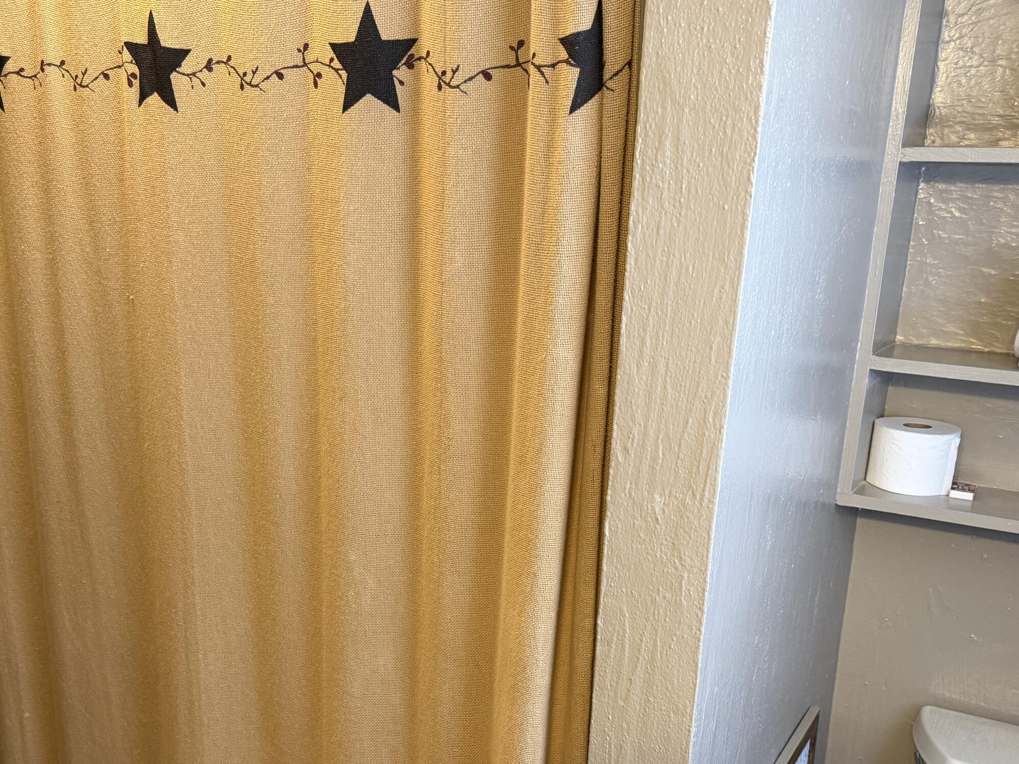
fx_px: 1060
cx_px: 463
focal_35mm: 36
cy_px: 525
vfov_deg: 39.1
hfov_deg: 51.3
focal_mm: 6.76
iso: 320
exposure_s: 1/60
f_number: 1.78
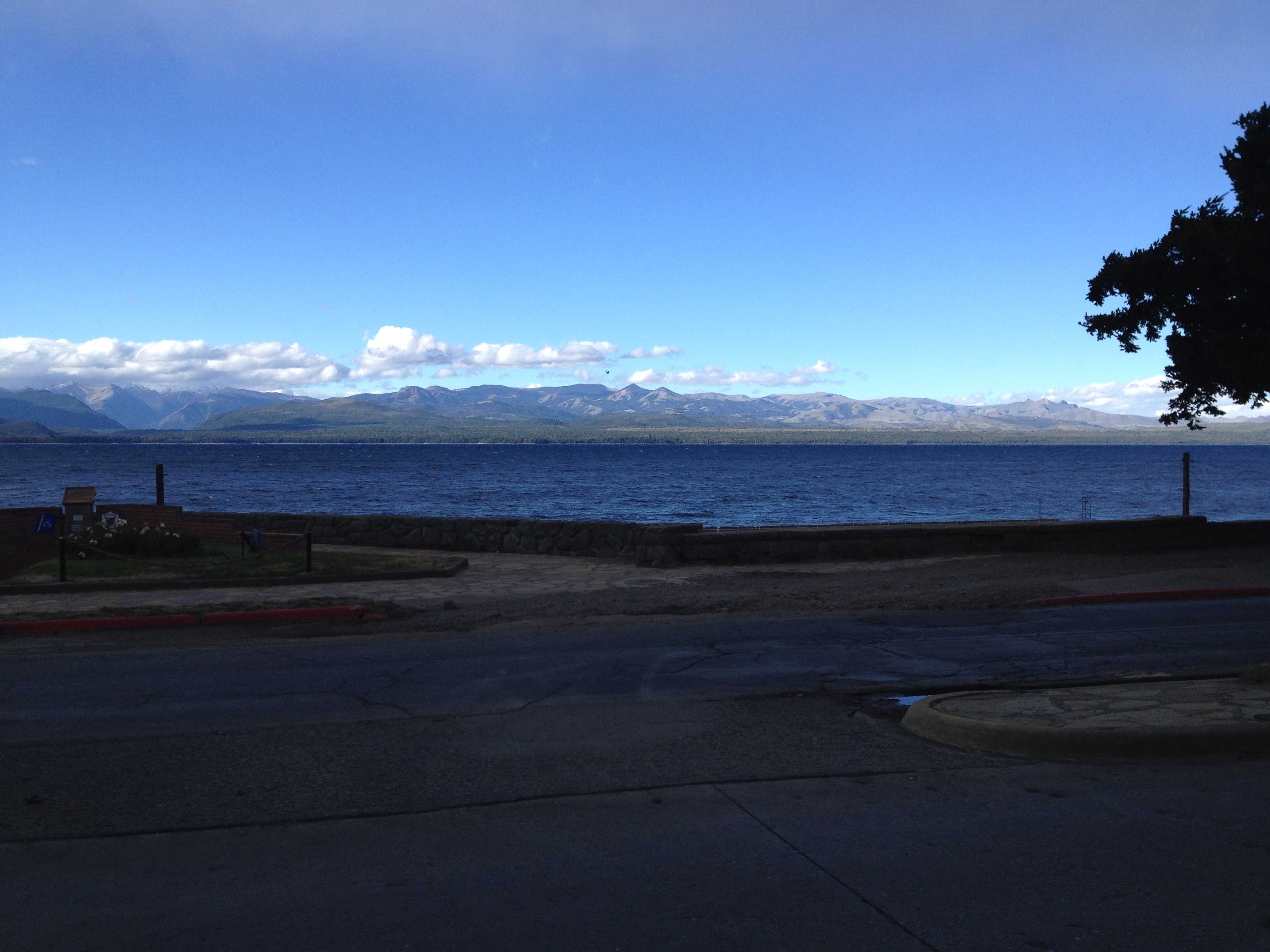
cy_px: 476
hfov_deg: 52.6
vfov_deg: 40.7
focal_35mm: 35
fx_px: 1284
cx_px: 635
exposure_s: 1/1175
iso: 50
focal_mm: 4.28
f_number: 2.4
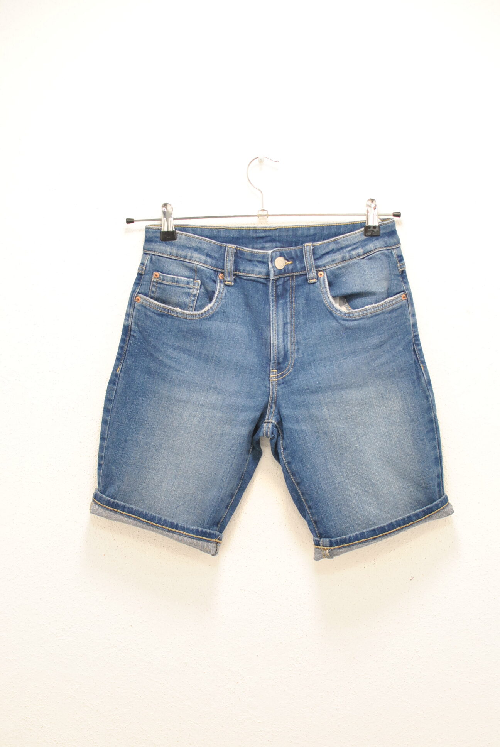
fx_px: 1091
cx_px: 250
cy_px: 374
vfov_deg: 37.8
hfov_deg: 25.8
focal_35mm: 52
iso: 800
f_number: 4
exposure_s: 1/100
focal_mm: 35
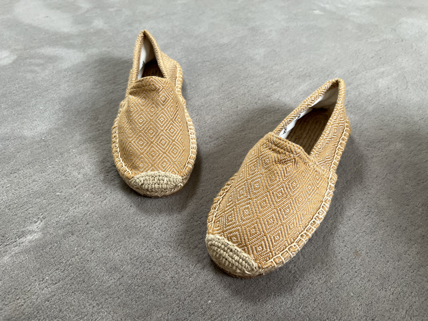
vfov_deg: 53.1
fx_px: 321
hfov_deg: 67.3
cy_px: 160
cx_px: 214
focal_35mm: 26
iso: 125
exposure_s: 1/119
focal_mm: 5.7
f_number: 1.5
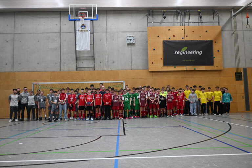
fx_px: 205
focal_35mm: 29
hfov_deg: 63.2
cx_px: 126
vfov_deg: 44.6
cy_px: 84
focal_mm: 19.5
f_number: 3.8
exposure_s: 1/125
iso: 1000
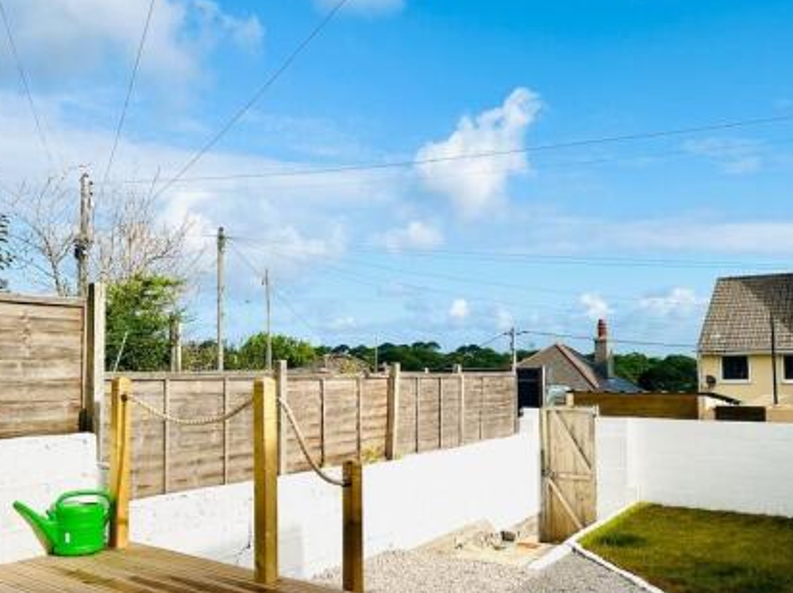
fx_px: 778
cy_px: 336
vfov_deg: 41.6
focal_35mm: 34
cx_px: 378
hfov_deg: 54.0
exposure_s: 1/8197
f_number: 1.78
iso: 80
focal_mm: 6.86
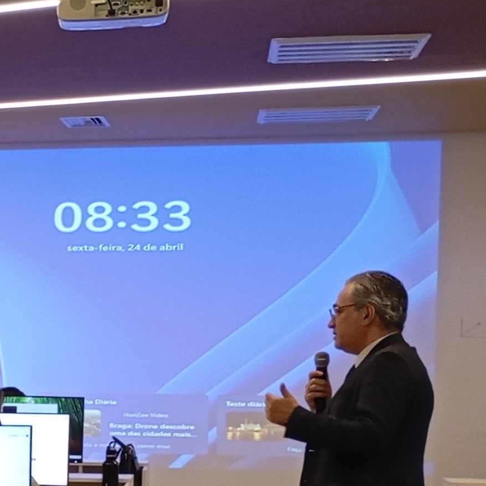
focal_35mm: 115
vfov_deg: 15.0
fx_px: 1827
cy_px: 457
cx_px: -300
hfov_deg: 14.0
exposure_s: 1/30
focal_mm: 4.27
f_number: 1.8
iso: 1022
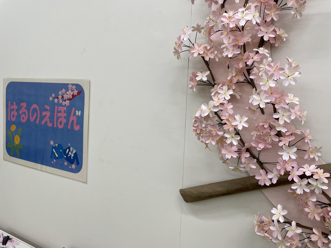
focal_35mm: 26
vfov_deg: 53.1
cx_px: 166
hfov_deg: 67.3
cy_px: 124
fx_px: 249
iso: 50
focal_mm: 4.2
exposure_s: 1/120
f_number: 1.6
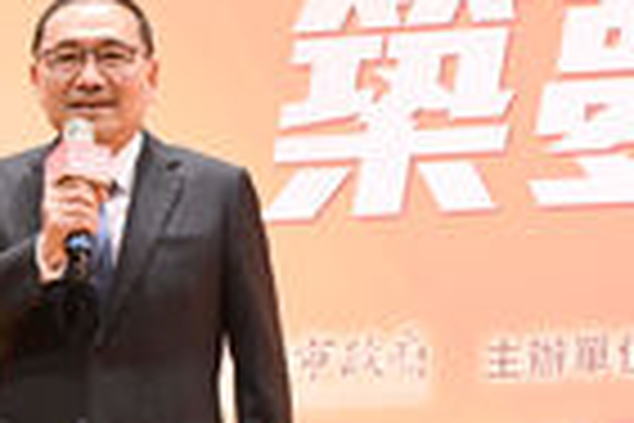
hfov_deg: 6.0
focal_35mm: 341
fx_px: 6005
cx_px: 94
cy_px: 261
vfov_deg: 4.0
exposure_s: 1/125
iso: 1250
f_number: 4
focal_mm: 80
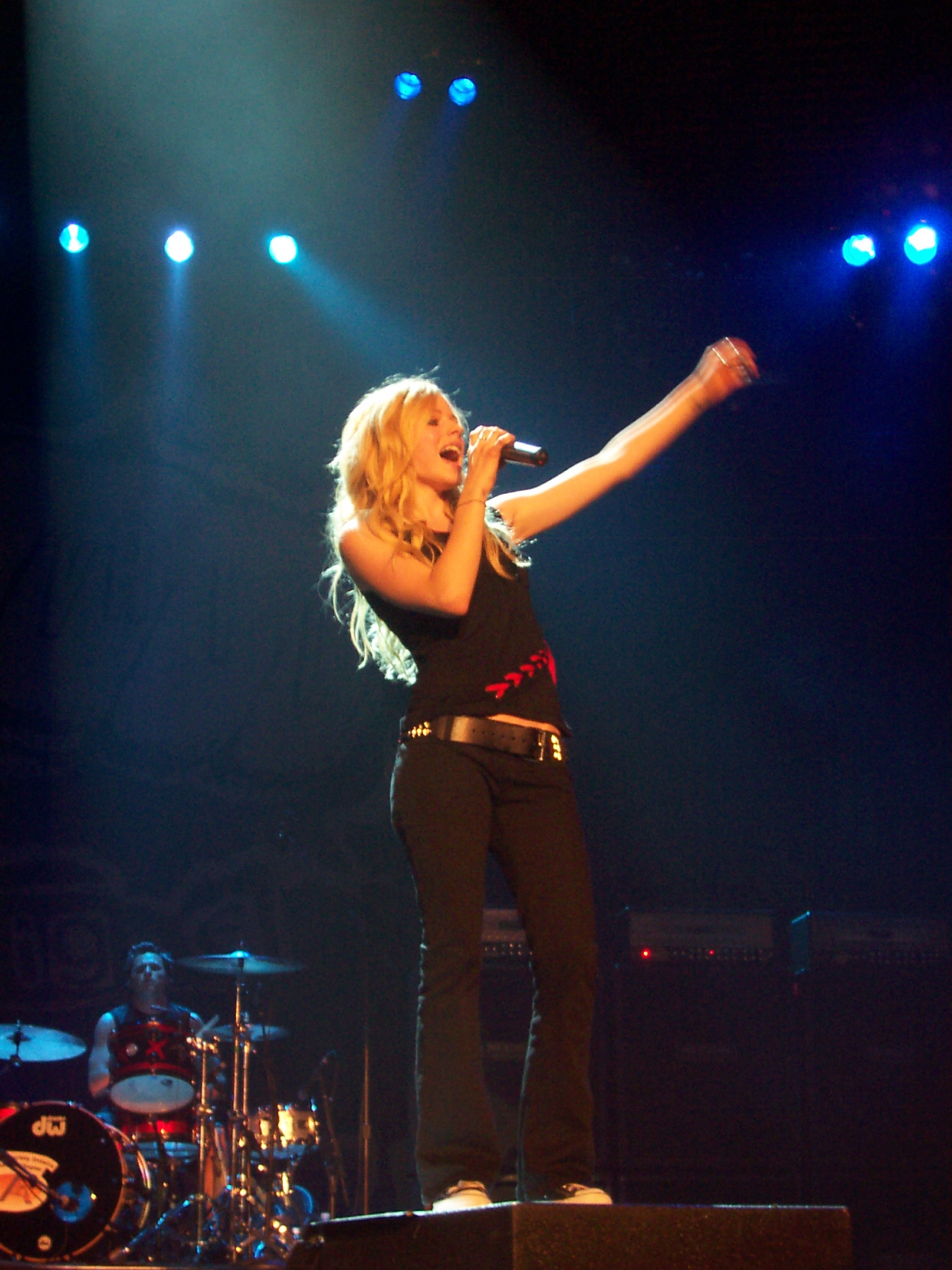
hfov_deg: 25.7
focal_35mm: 57
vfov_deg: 33.8
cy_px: 635
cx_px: 476
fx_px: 2090
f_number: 3.4
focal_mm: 8.6
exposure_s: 1/45
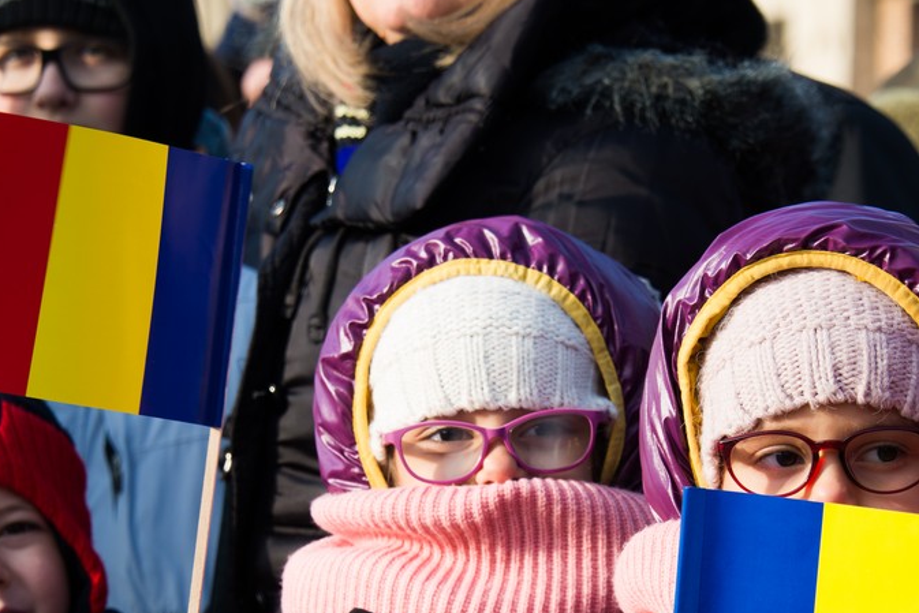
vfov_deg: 6.1
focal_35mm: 224
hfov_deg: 9.2
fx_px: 5719
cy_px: 545
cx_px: 589
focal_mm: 105
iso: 100
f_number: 6.3
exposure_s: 1/160
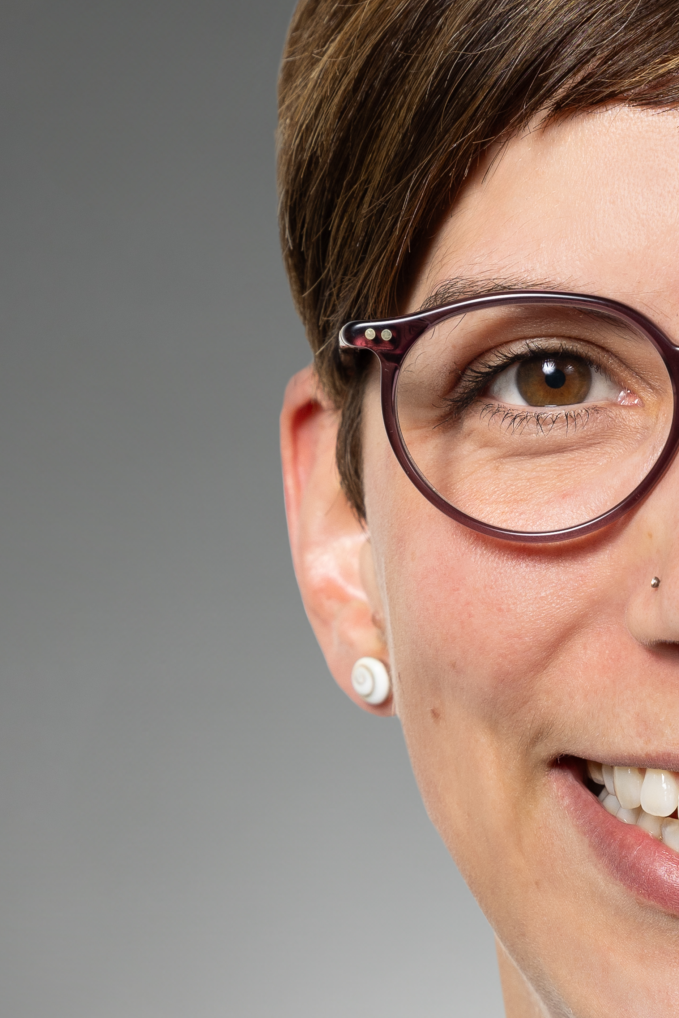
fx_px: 8456
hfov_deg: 4.6
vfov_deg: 6.9
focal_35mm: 299
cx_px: 764
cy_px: 895
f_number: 8
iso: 100
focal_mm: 102
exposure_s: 1/200
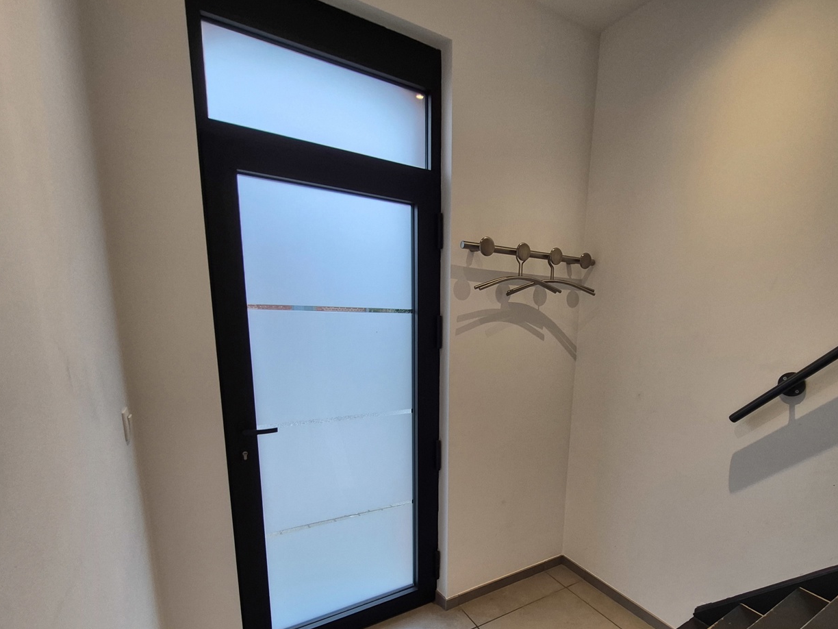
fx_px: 412
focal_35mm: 17
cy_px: 405
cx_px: 475
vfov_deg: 73.1
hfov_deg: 90.5
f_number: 2.2
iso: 80
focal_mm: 1.74
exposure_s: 1/50
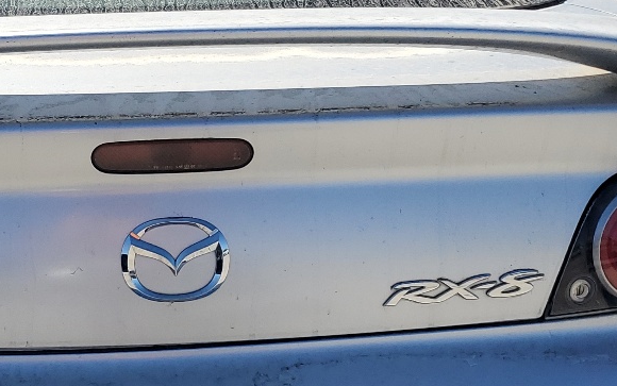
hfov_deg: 26.8
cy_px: 257
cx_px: 149
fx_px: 1278
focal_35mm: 76
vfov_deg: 17.1
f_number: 1.5
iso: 50
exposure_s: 1/3333
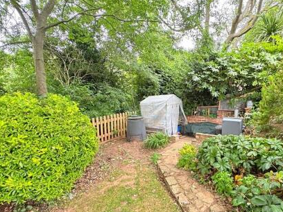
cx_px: 179
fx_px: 164
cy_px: 133
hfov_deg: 80.1
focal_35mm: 20
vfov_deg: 64.9
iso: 125
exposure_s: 1/99
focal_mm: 2.22
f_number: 2.2
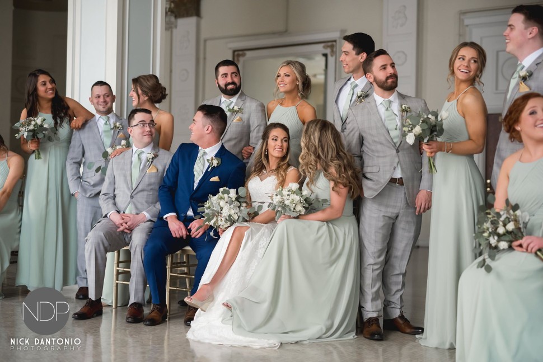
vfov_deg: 27.0
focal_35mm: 50
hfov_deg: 39.6
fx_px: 754
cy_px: 181
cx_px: 272
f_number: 2.2
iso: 1600
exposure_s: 1/400
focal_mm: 50
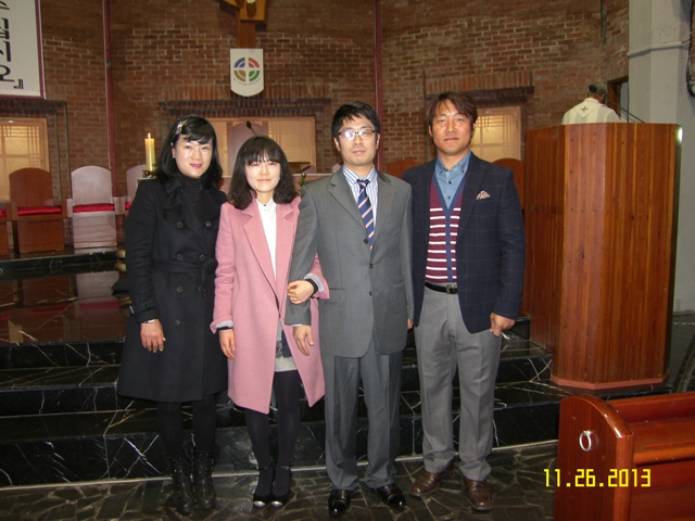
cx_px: 348
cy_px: 260
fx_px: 562
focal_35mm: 28
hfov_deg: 63.4
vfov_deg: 49.7
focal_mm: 7.4
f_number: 2.2
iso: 64
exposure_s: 1/30
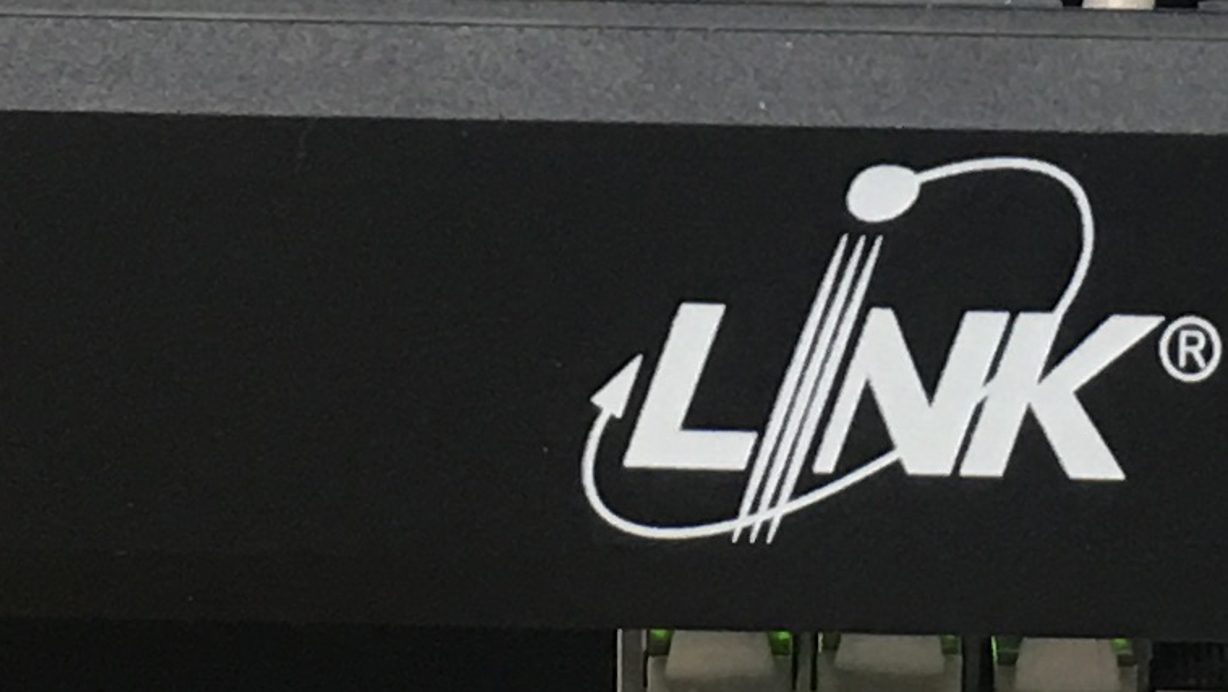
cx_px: 875
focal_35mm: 168
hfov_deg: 12.8
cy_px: -92
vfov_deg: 7.2
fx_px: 5472
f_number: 2.2
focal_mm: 4.15
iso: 40
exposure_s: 1/17
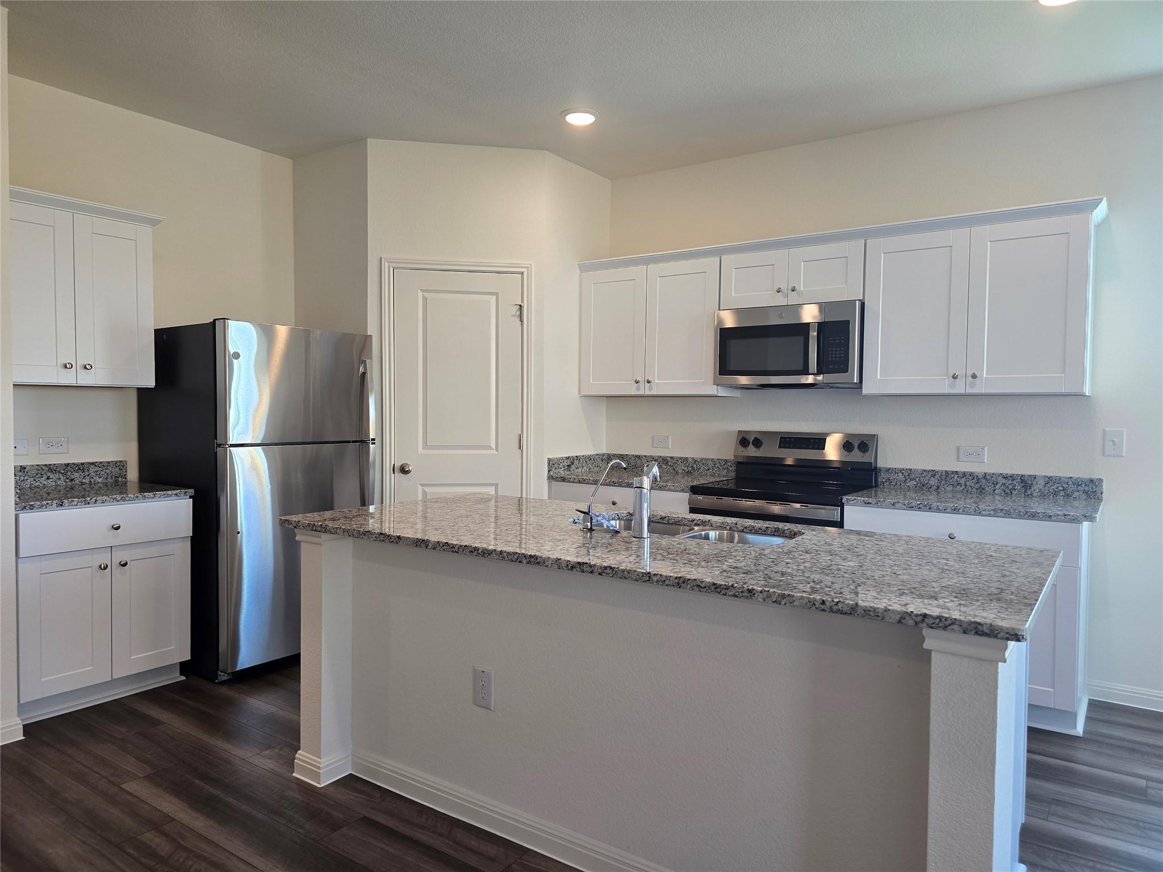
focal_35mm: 23
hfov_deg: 73.9
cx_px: 582
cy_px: 436
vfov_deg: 58.9
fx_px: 773
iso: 125
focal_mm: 6.3
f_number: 1.7
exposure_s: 1/120
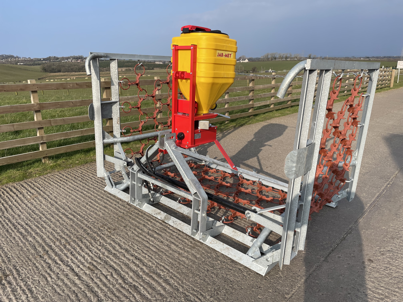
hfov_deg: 67.3
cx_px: 202
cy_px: 151
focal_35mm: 26
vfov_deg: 53.1
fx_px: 303
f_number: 1.6
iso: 32
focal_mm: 4.2
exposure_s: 1/2618
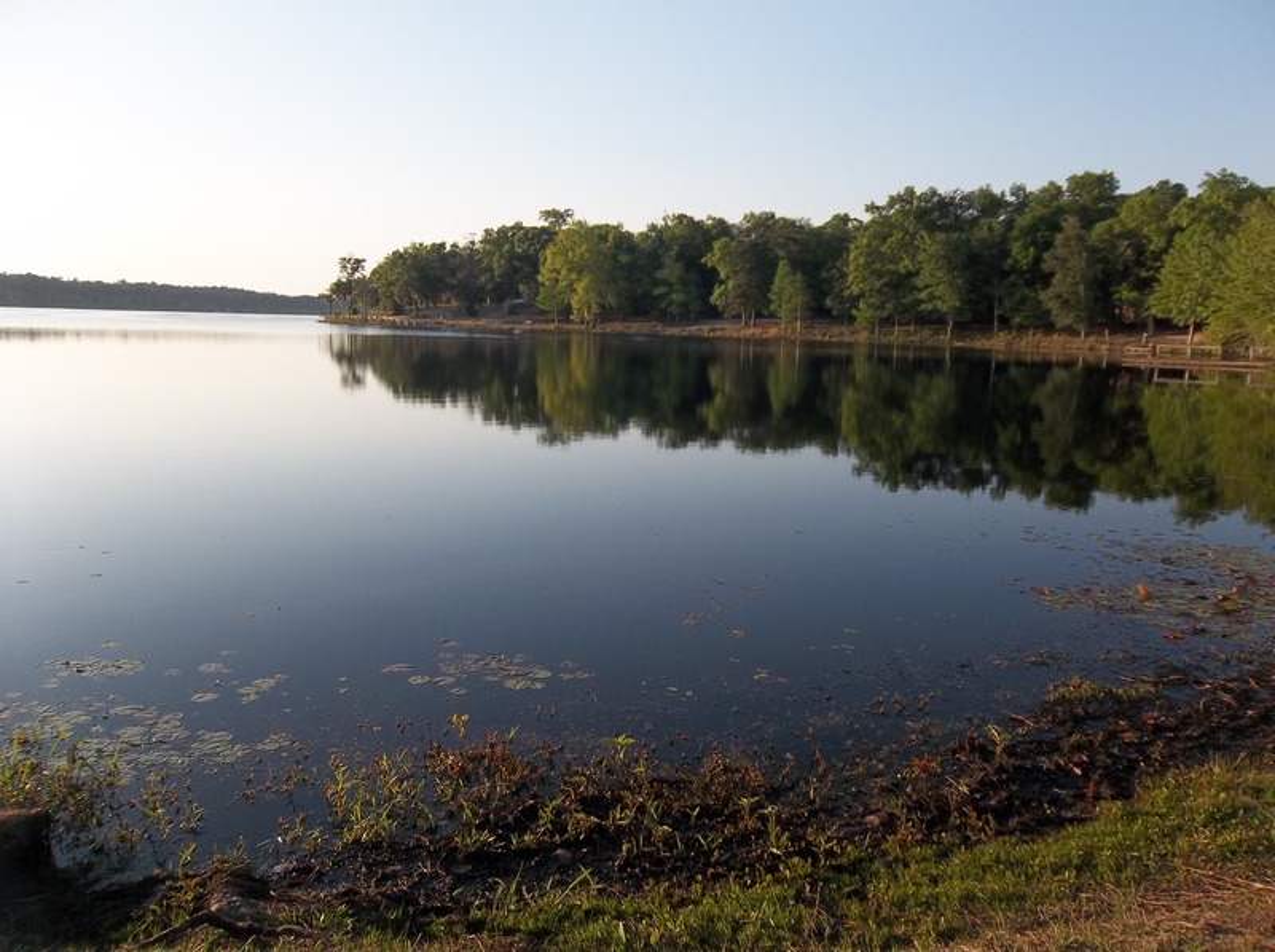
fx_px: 993
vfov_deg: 51.2
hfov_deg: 65.4
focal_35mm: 27
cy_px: 476
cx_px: 638
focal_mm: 4.9
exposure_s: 1/80
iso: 80
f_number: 8.9
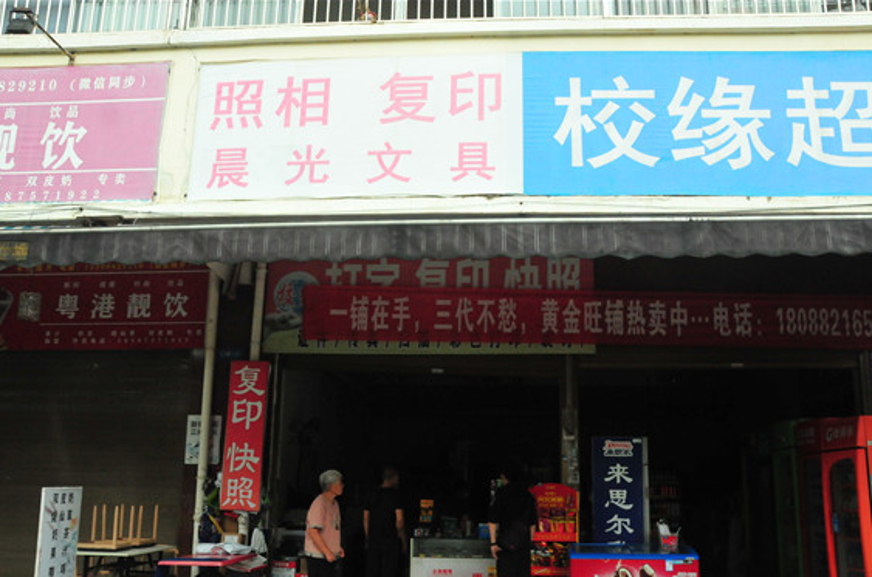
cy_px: 306
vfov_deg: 40.9
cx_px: 452
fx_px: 774
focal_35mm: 32
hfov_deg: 58.8
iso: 1600
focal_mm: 20
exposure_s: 1/250
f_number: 8
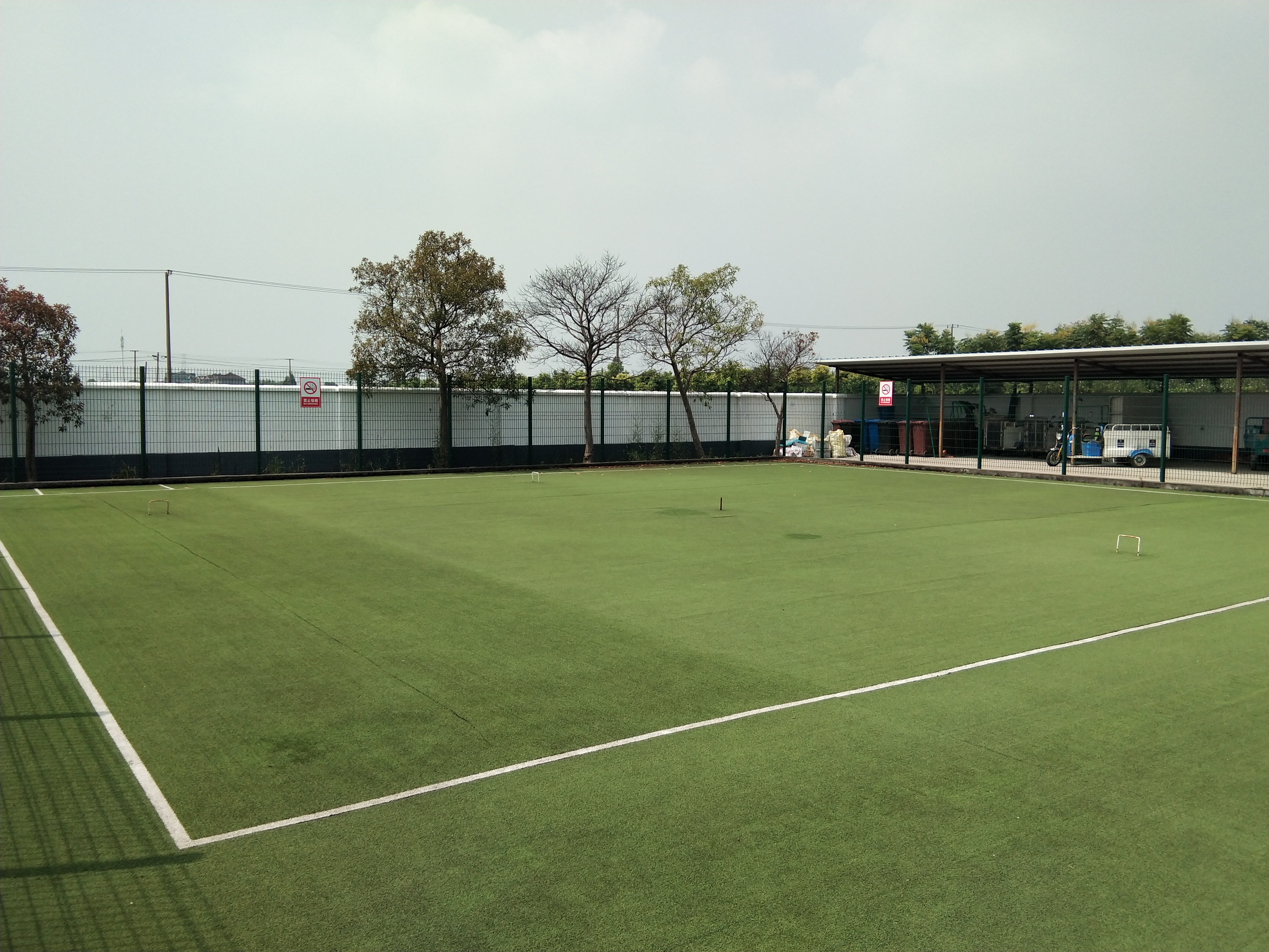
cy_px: 476
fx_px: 1136
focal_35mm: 31
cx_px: 634
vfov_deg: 45.4
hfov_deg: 58.4
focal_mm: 3.69
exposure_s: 1/1236
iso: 50
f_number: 2.2
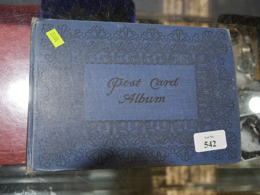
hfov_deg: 49.0
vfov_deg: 37.8
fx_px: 286
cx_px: 130
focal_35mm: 38
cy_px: 98
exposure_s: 1/60
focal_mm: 19
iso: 200
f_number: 4.1
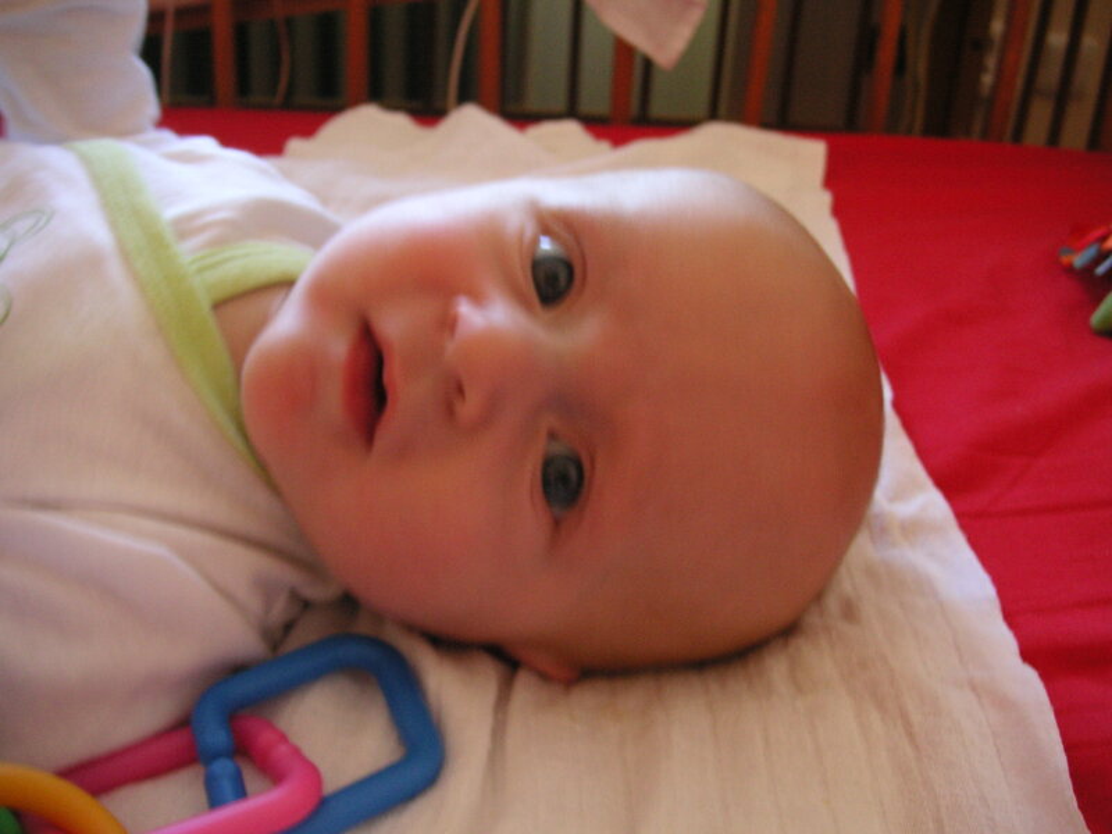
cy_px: 417
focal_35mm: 37
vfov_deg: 38.7
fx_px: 1189
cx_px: 556
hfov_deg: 50.1
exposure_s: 1/15
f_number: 2.8
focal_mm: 6.1
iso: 100
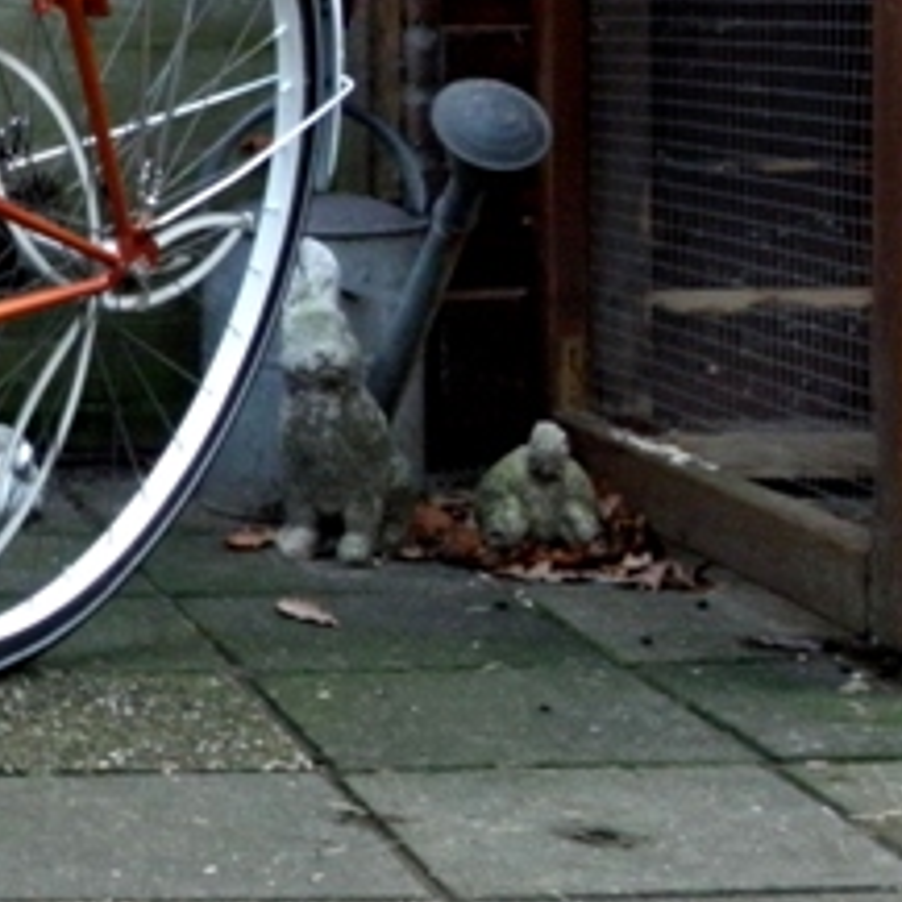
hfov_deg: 14.5
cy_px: 12
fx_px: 3272
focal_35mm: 111
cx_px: -490
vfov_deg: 15.4
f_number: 3.1
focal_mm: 6.07
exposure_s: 1/8
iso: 320
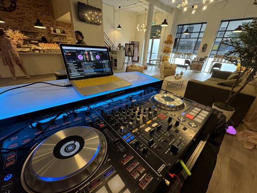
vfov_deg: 85.7
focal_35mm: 14
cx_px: 128
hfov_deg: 102.1
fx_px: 104
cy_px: 96
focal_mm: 2.22
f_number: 2.2
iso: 320
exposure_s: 1/60
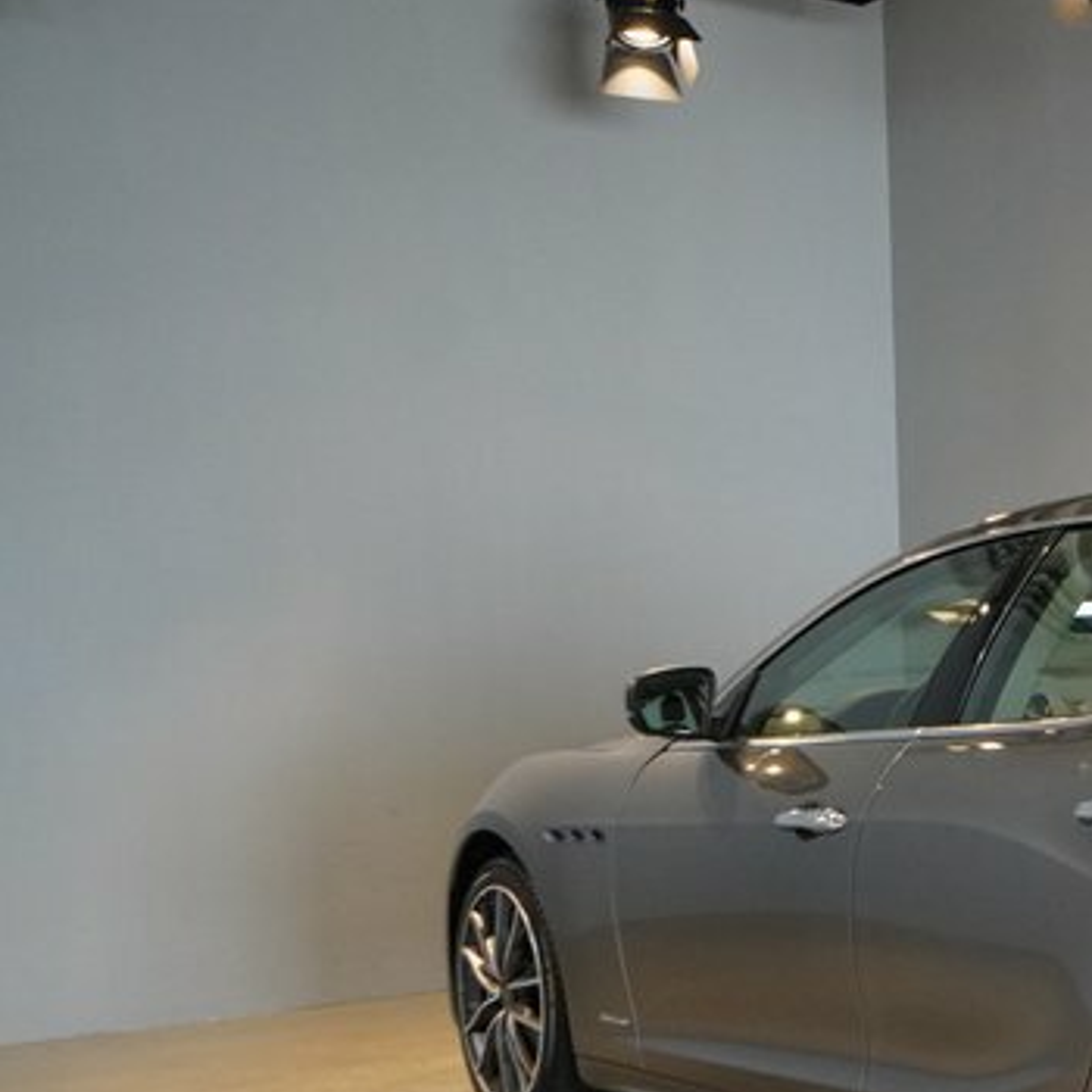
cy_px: 780
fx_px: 2106
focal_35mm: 59
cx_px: 1401
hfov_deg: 25.3
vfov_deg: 28.8
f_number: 5.6
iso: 2000
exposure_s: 1/60
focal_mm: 18
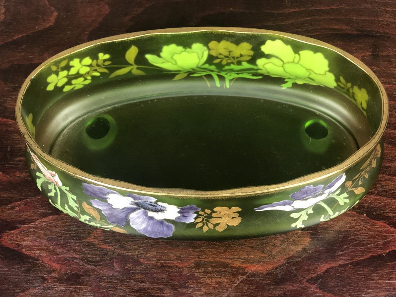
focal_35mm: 53
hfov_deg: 36.2
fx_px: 606
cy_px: 149
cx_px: 199
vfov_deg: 27.5
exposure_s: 1/25
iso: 160
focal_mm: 6
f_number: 2.4
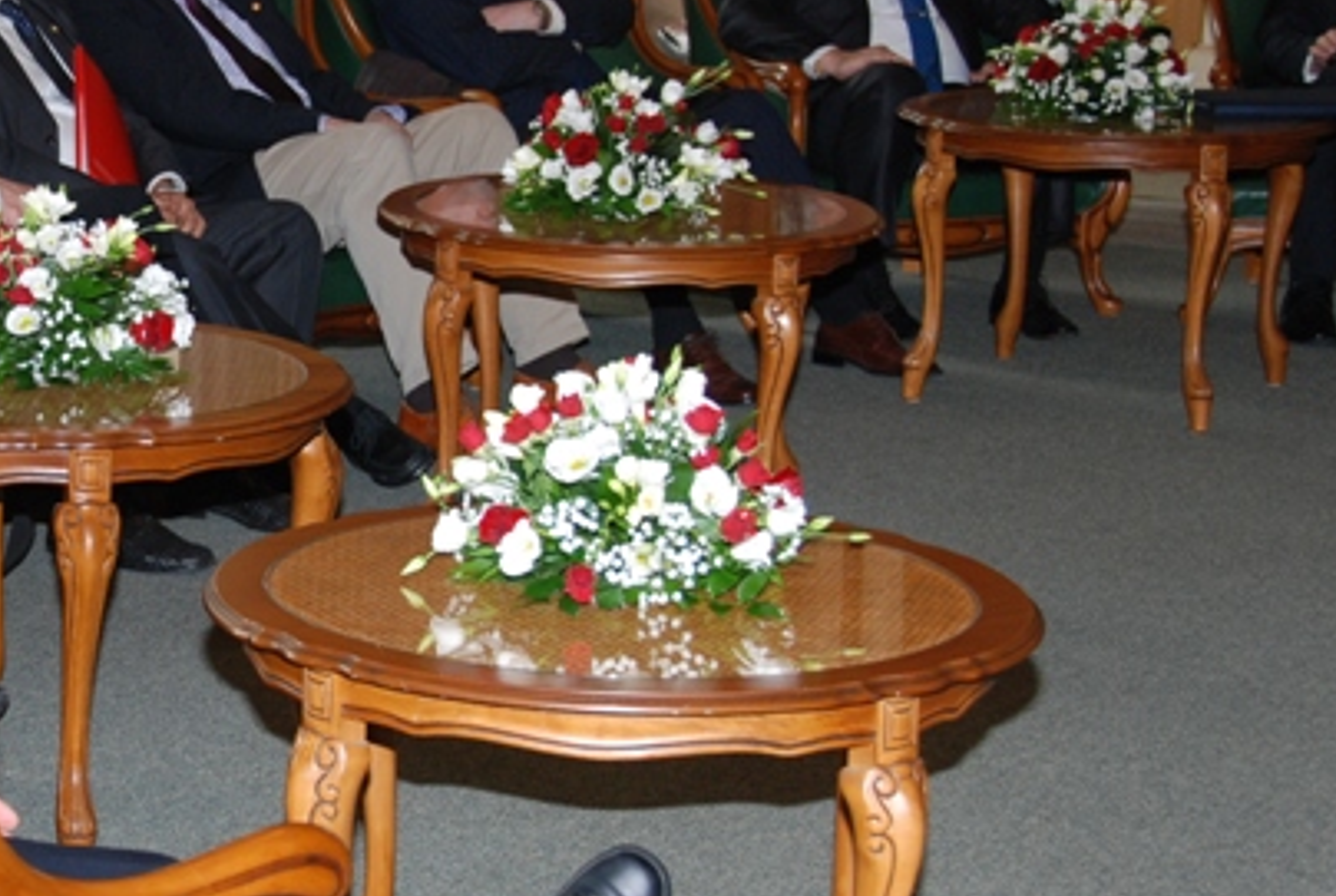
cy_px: 418
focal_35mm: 104
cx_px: 103
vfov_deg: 13.2
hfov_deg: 19.2
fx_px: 3866
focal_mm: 35
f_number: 5.6
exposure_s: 1/60
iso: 400
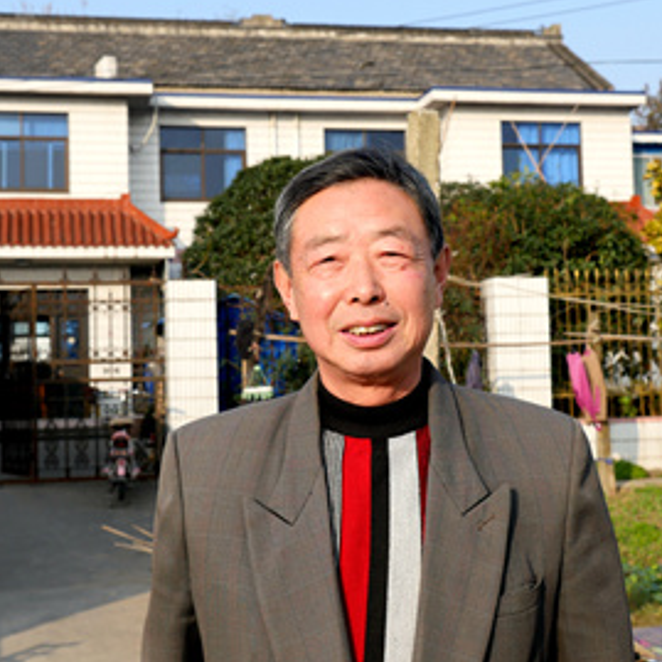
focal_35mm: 63
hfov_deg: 27.3
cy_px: 313
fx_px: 1363
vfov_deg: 27.3
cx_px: 364
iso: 200
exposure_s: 1/400
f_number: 5.6
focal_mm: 24
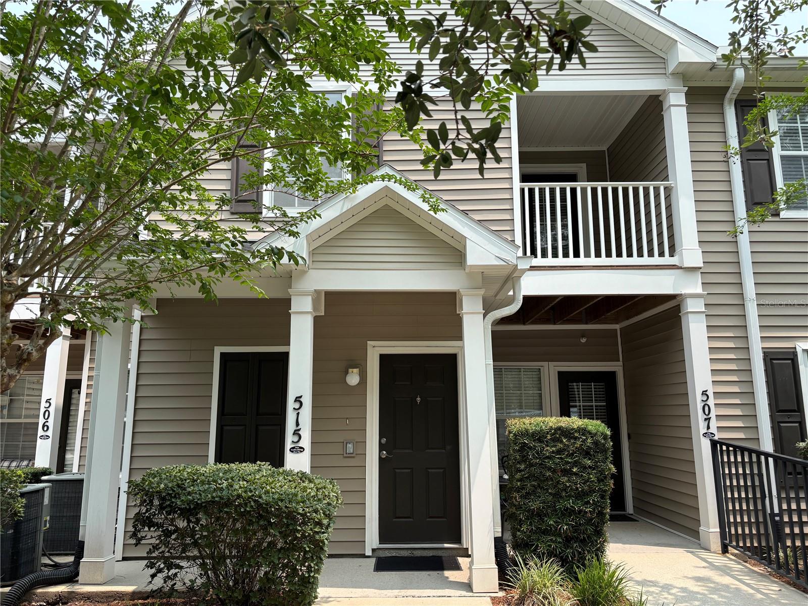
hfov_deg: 67.3
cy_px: 303
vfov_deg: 53.1
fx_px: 607
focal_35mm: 26
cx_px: 404
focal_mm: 5.96
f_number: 1.6
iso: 50
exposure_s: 1/1362
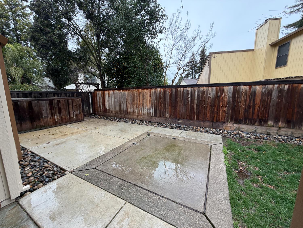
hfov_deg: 102.1
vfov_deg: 85.7
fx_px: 123
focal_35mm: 14
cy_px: 114
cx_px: 152
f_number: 2.2
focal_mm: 2.22
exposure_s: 1/121
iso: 50
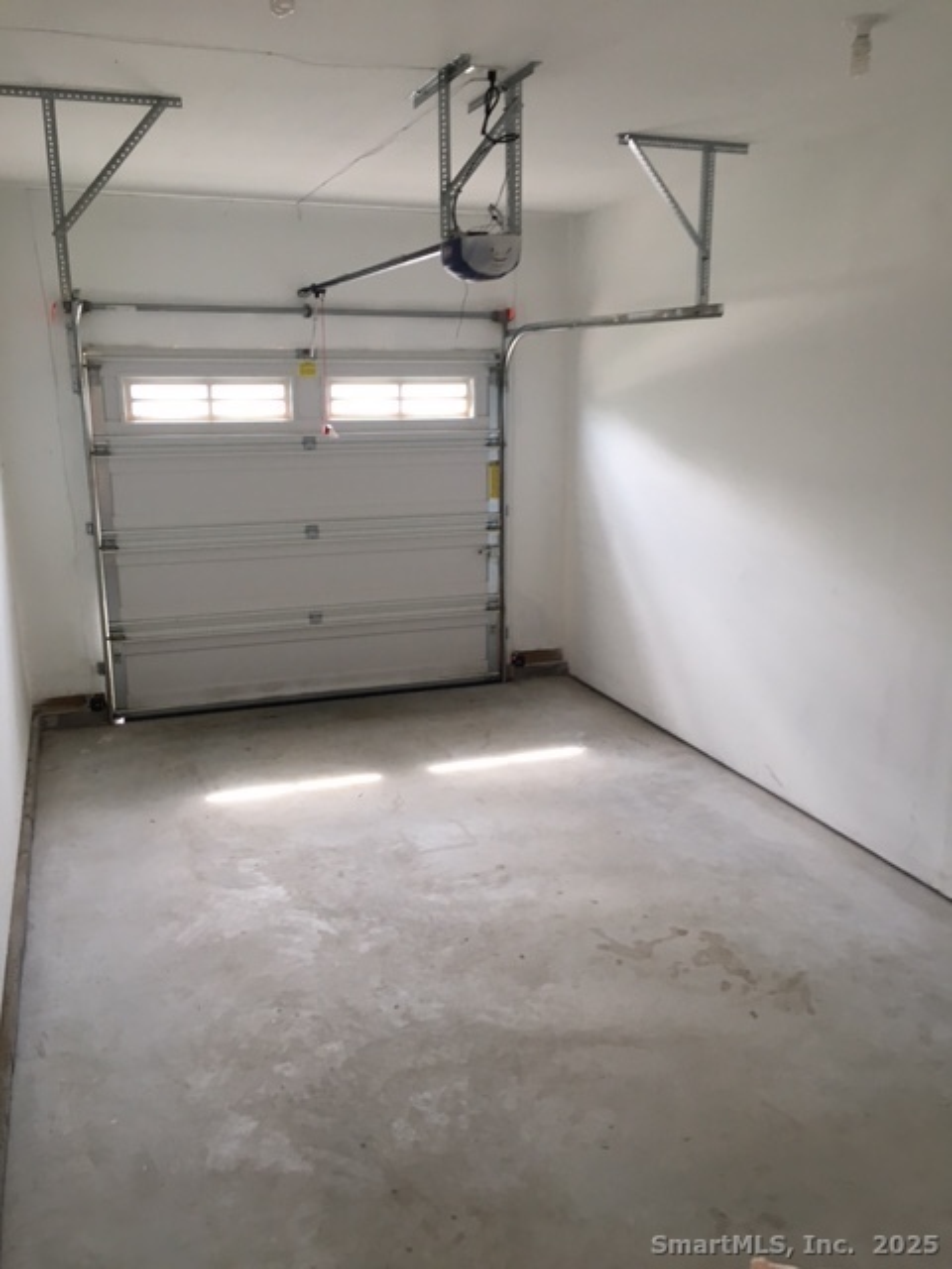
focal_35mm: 29
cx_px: 476
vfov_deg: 61.7
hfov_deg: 48.2
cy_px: 634
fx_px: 1063
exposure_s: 1/30
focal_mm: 4.15
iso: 50
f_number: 2.2
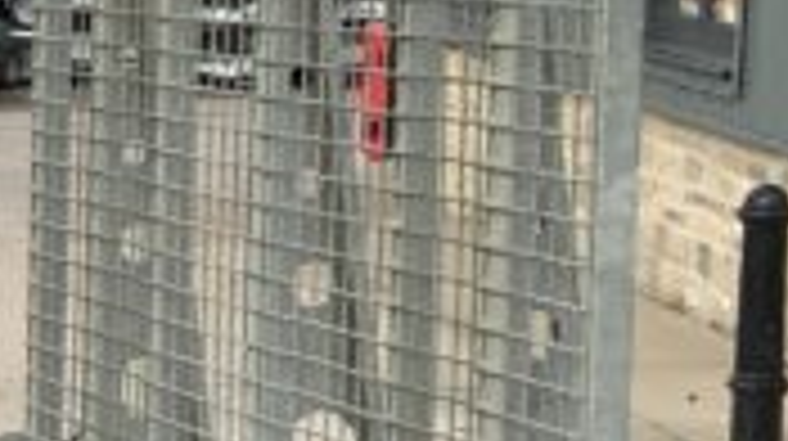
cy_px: 310
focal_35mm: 185
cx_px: -761
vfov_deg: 6.5
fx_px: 3861
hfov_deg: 10.7
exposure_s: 1/792
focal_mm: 3
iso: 16
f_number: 1.8
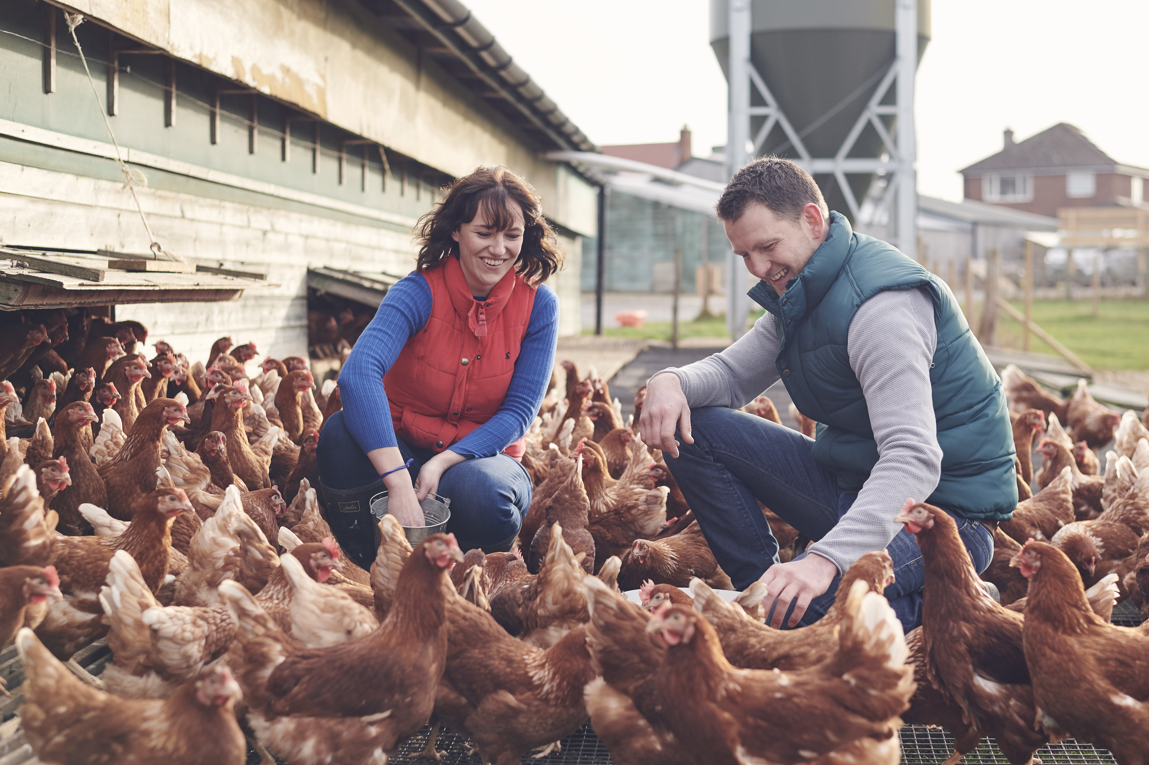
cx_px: 574
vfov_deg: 22.6
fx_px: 1915
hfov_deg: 33.4
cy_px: 382
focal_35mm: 60
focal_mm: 50
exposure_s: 1/1250
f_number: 3.2
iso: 400
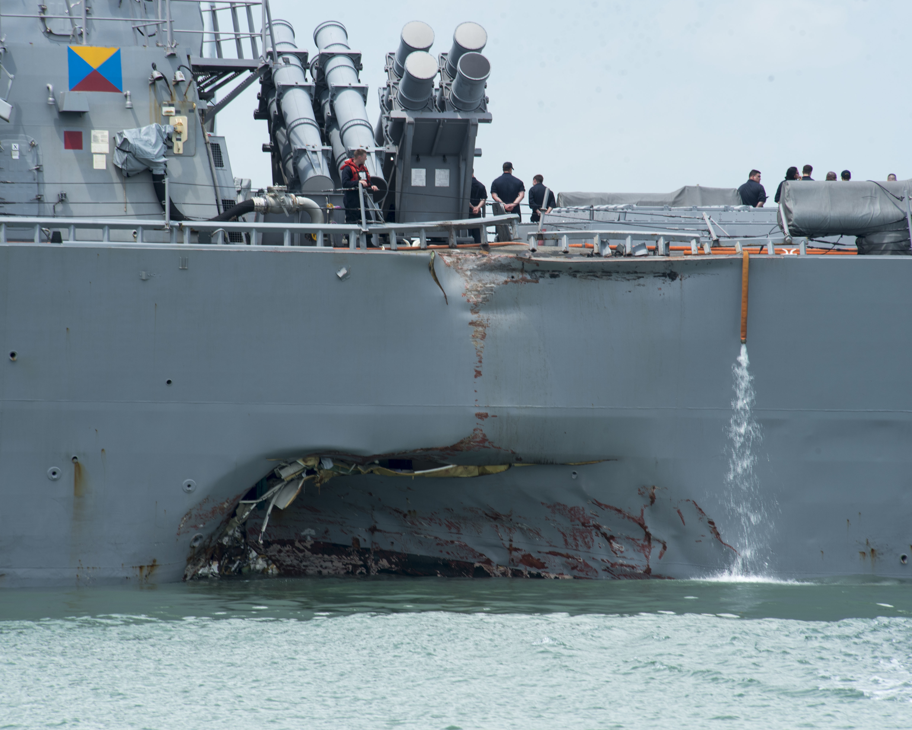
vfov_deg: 3.4
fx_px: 12173
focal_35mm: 451
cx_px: 438
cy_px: 365
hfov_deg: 4.3
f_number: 14
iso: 125
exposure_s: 1/160
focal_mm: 400
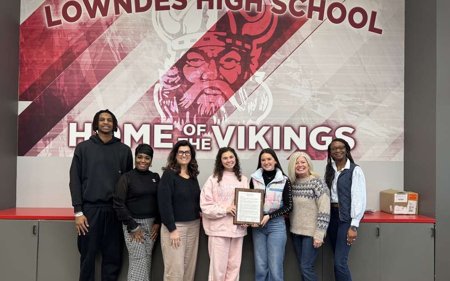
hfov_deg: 70.4
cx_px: 228
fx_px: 319
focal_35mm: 26
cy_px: 162
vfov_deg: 47.4
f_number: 1.78
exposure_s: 1/60
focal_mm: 6.76
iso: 125
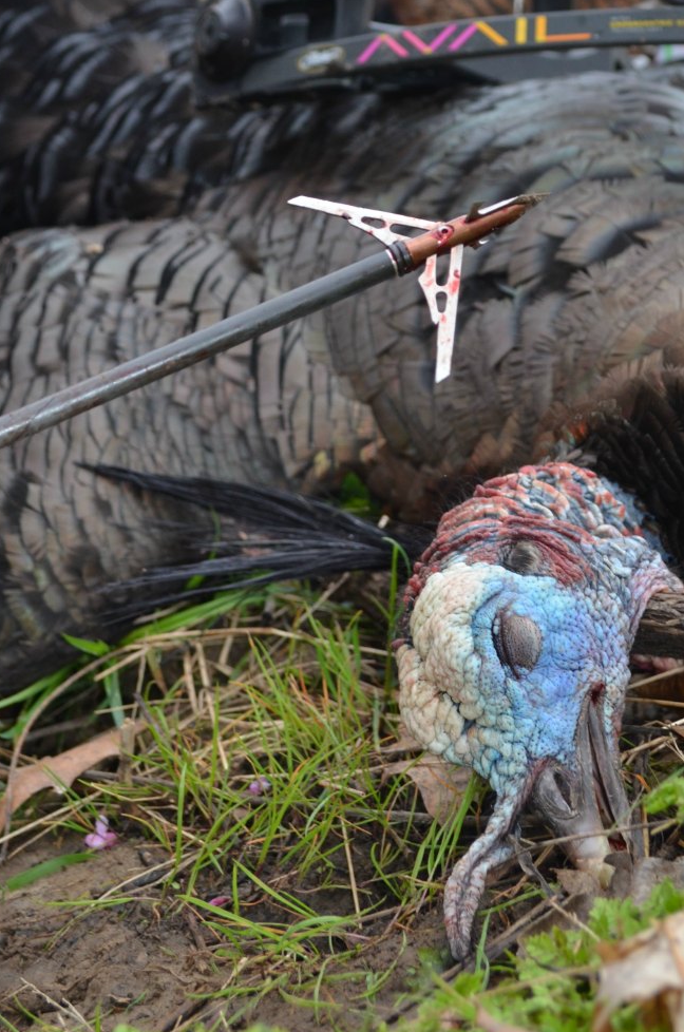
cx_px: 504
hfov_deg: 15.4
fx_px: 2519
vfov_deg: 22.9
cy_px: 250
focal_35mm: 88
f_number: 5
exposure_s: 1/125
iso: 400
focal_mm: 38
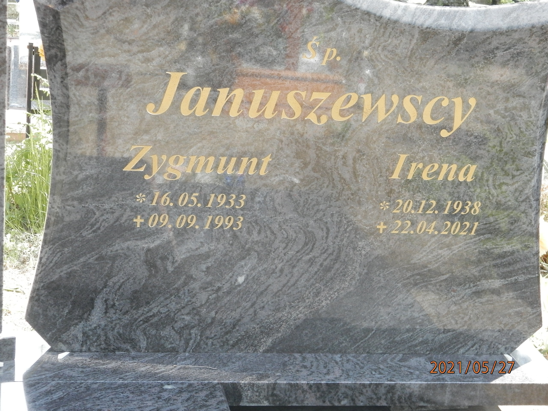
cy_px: 206
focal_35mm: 82
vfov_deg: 18.0
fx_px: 1298
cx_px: 274
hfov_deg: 23.8
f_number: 4.2
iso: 200
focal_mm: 14.6
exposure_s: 1/125
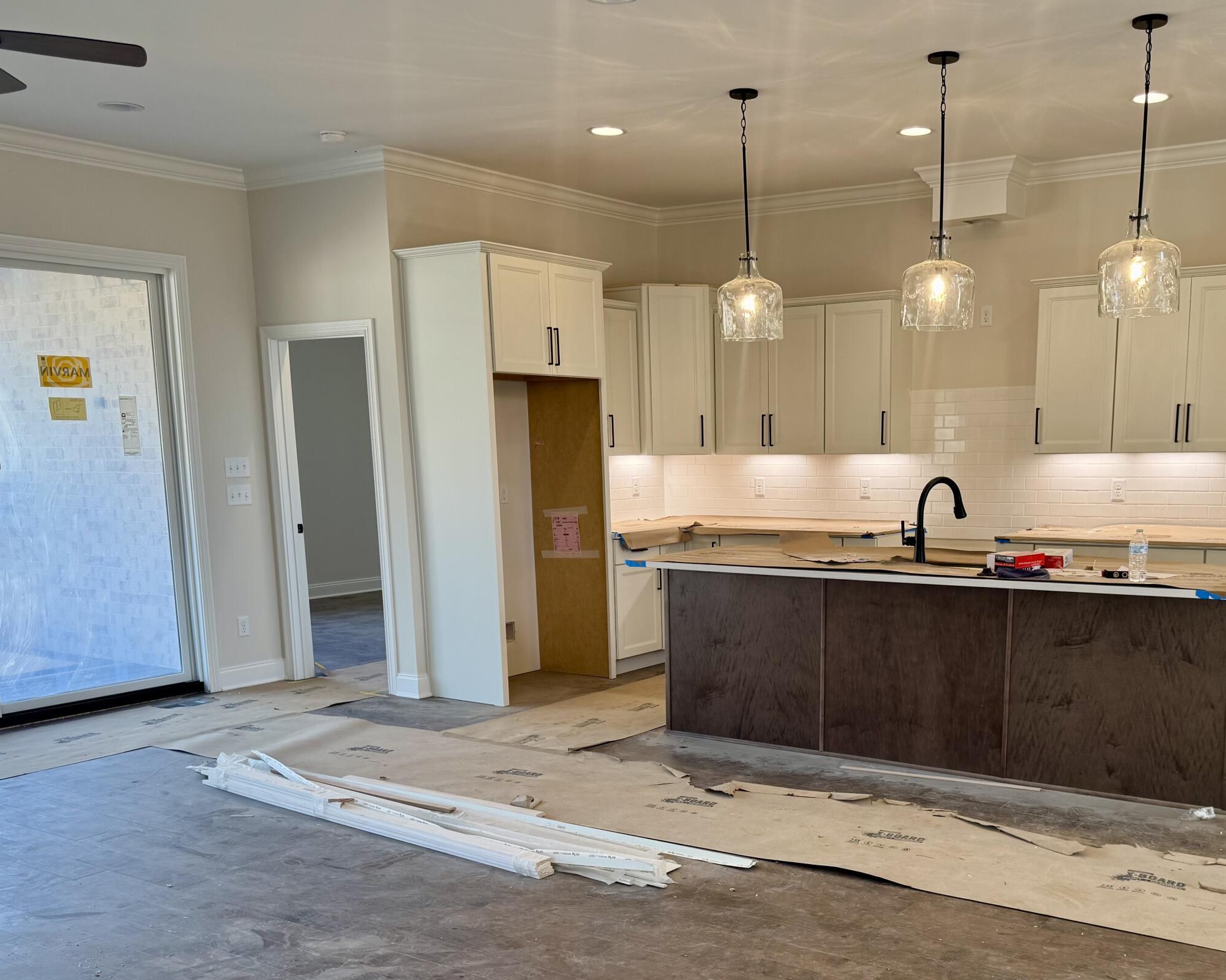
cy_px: 668
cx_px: 752
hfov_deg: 51.1
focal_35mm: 35
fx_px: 1270
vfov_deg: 41.6
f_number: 1.78
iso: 80
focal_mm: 6.76
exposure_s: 1/120
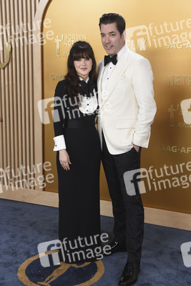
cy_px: 143
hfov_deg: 26.0
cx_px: 96
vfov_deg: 38.2
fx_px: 413
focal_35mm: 52
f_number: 5
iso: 2500
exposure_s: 1/250
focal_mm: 52
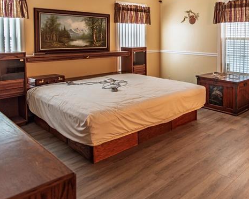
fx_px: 228
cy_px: 49
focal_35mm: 31
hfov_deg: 53.8
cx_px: 194
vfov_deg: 45.4
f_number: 2.8
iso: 100
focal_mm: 15
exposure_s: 1/13
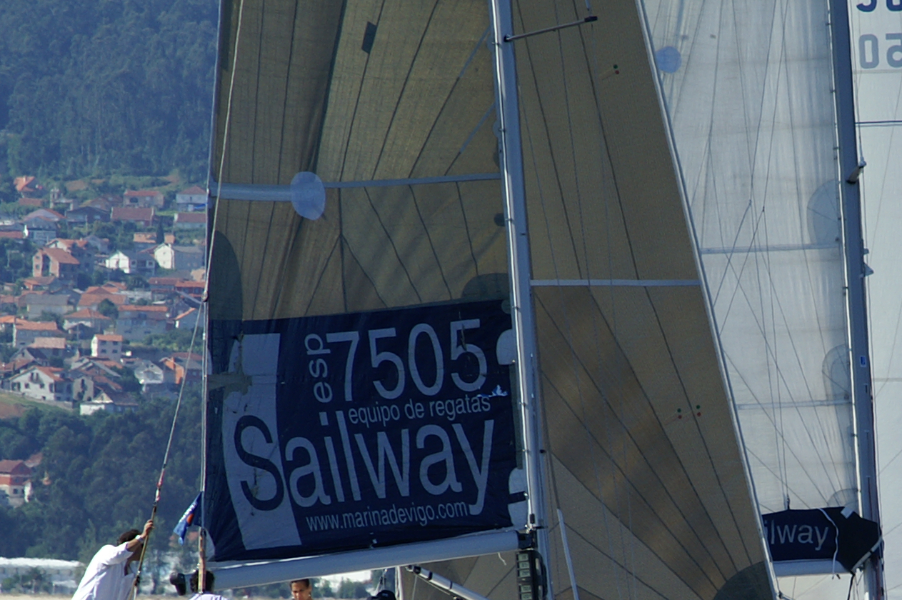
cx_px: 856
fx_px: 18776
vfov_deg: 1.8
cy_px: 543
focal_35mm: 750
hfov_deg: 2.8
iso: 200
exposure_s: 1/300
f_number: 11
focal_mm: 210
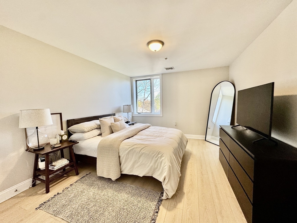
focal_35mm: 14
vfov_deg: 85.7
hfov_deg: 102.1
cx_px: 148
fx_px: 120
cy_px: 112
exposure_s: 1/120
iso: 125
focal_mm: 2.22
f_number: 2.2
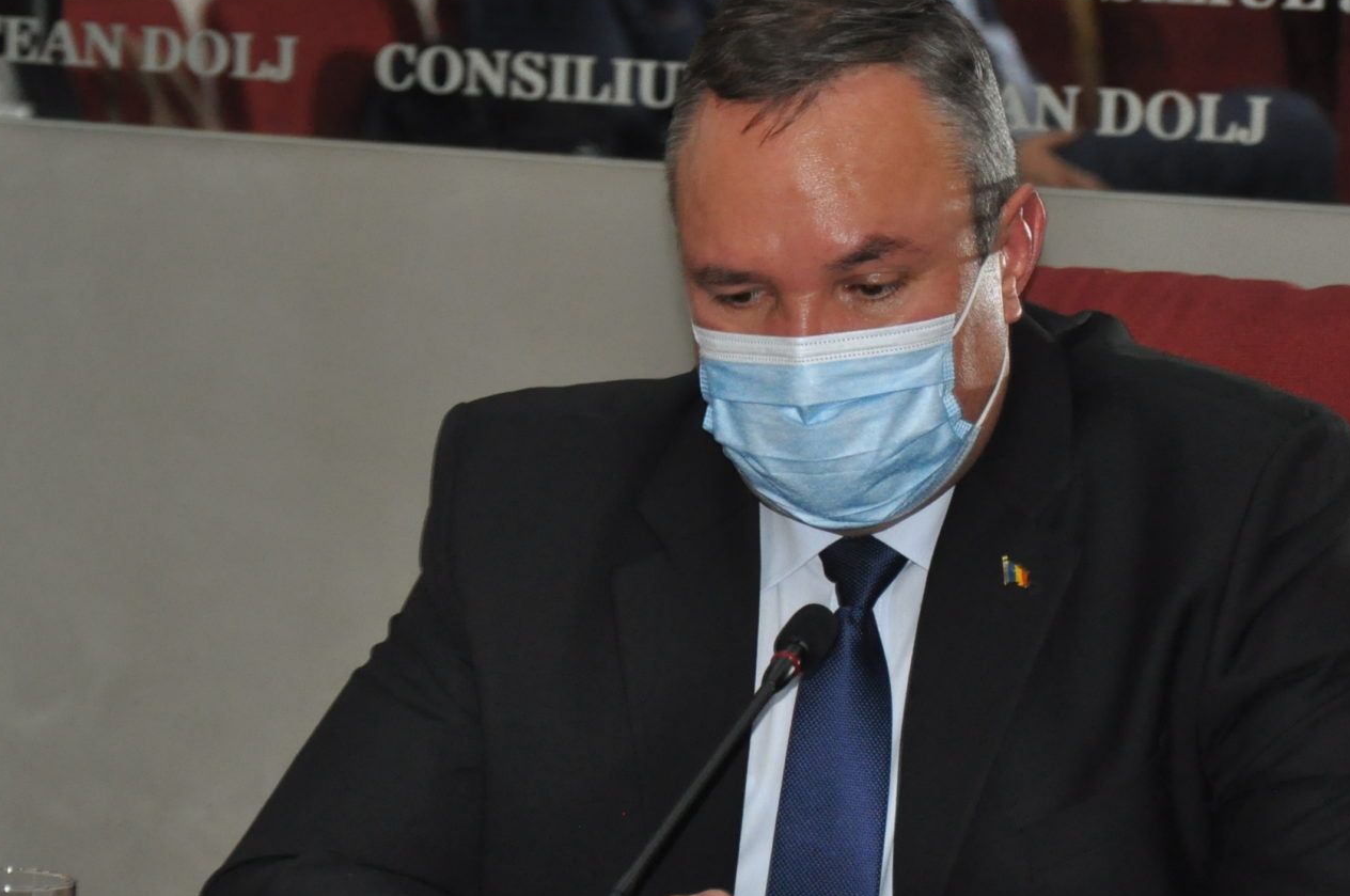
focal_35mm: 319
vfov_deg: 4.3
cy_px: 517
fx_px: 11946
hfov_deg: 6.5
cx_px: 485
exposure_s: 1/60
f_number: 5.6
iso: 800
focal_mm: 105
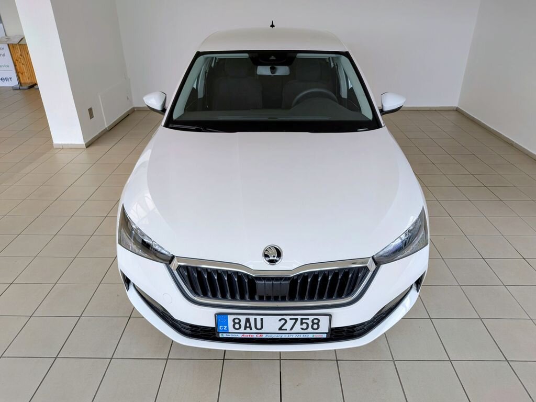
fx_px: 372
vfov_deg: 56.8
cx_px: 268
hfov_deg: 71.6
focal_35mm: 24
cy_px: 201
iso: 34
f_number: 1.7
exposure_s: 1/60
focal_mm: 4.53
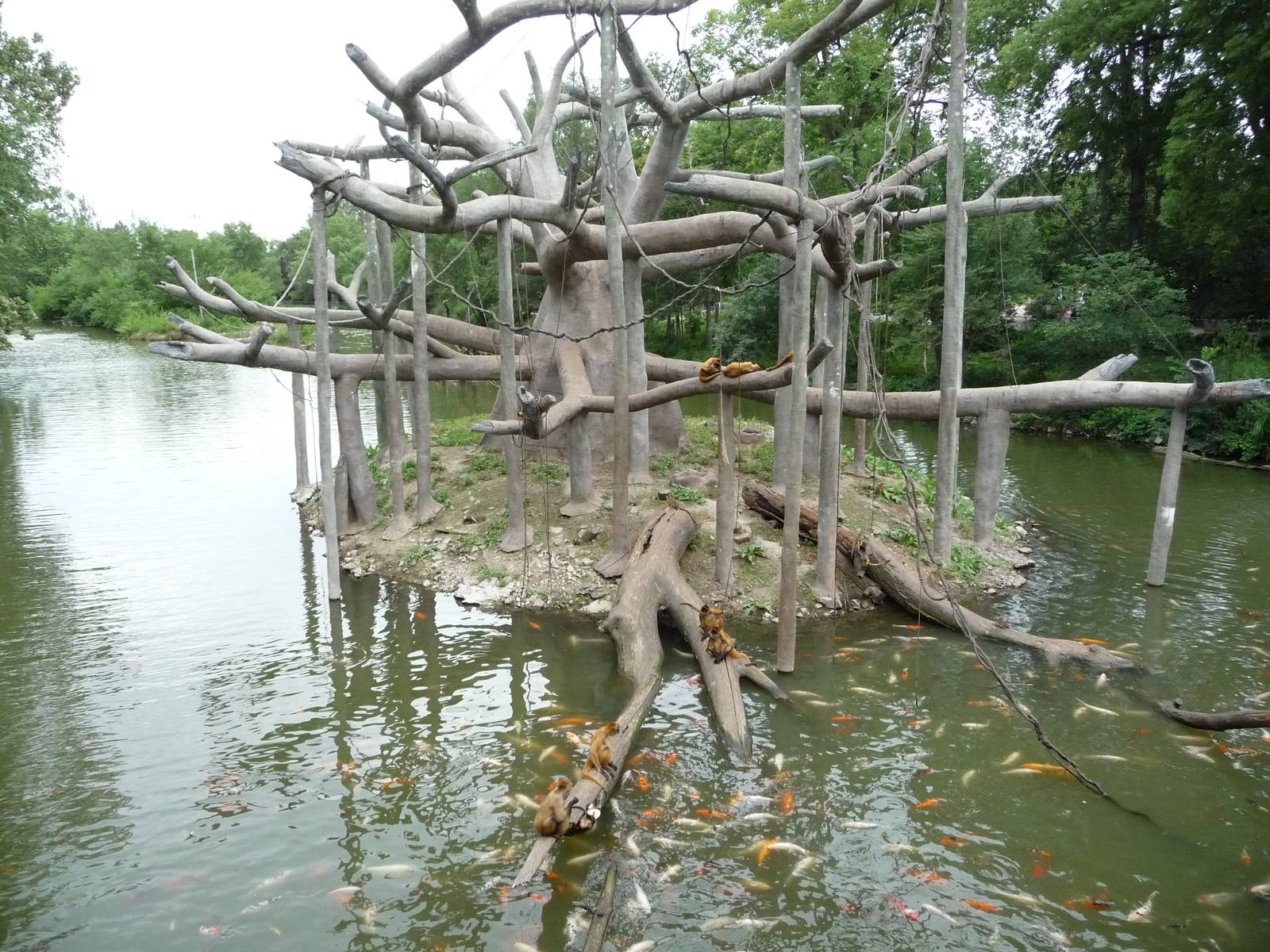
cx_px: 635
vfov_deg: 49.7
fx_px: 1027
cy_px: 476
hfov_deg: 63.4
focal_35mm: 28
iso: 320
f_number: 3.3
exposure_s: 1/500
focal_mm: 4.7
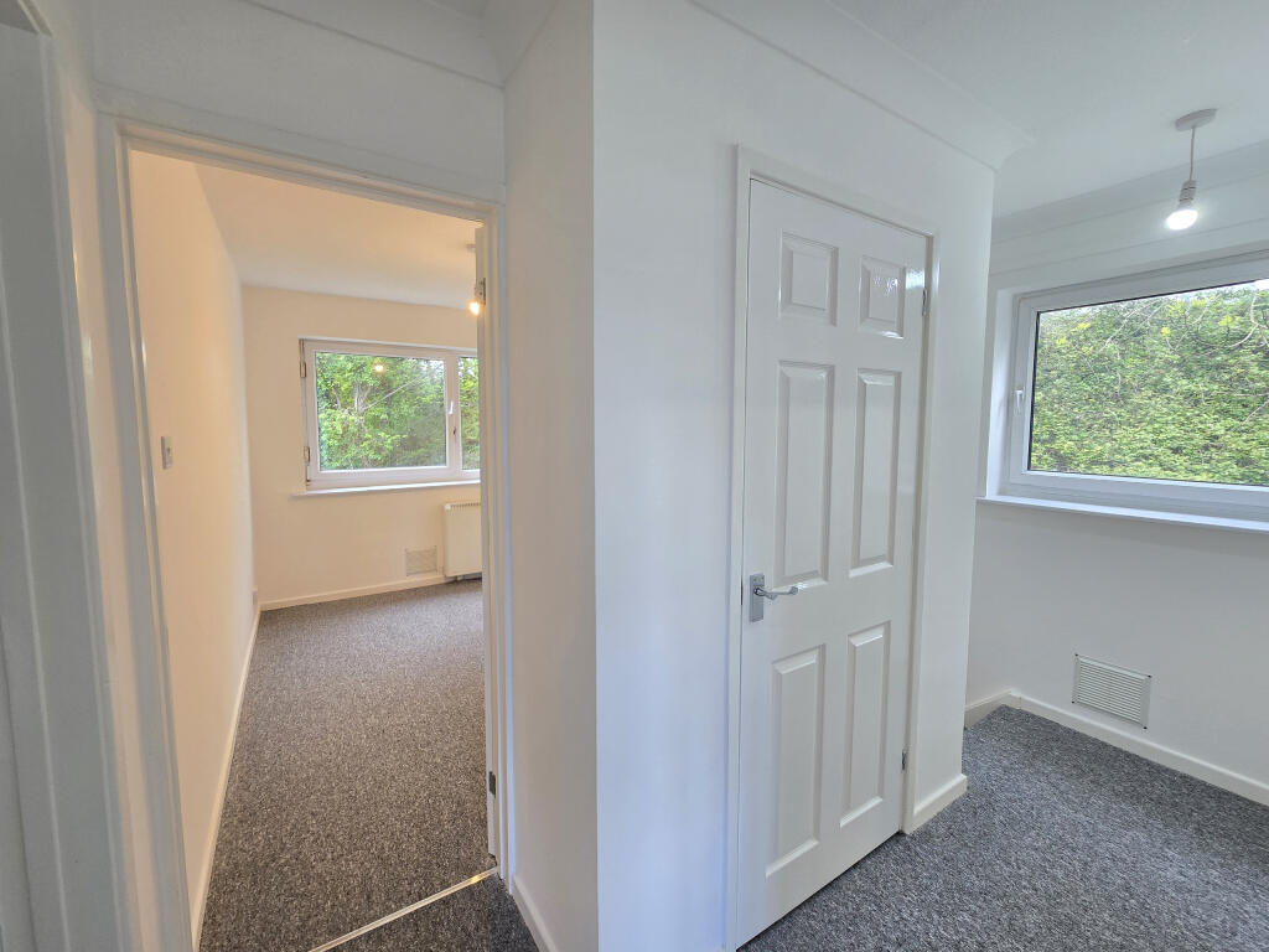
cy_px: 476
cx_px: 634
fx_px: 477
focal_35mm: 13
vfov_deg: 89.9
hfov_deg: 106.2
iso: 100
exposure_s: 1/50
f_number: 2.2
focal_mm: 2.2
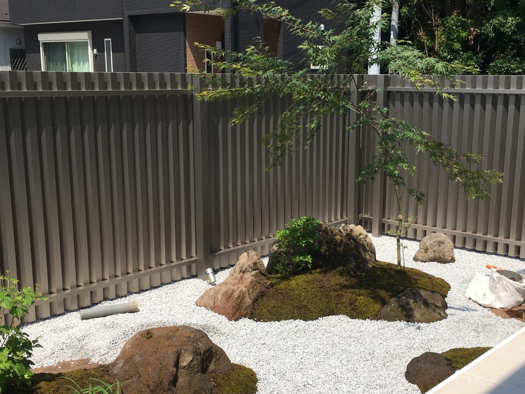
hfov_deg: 42.0
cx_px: 283
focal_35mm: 45
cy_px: 231
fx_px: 682
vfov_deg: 32.1
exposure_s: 1/1972
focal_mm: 4.15
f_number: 2.2
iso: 25
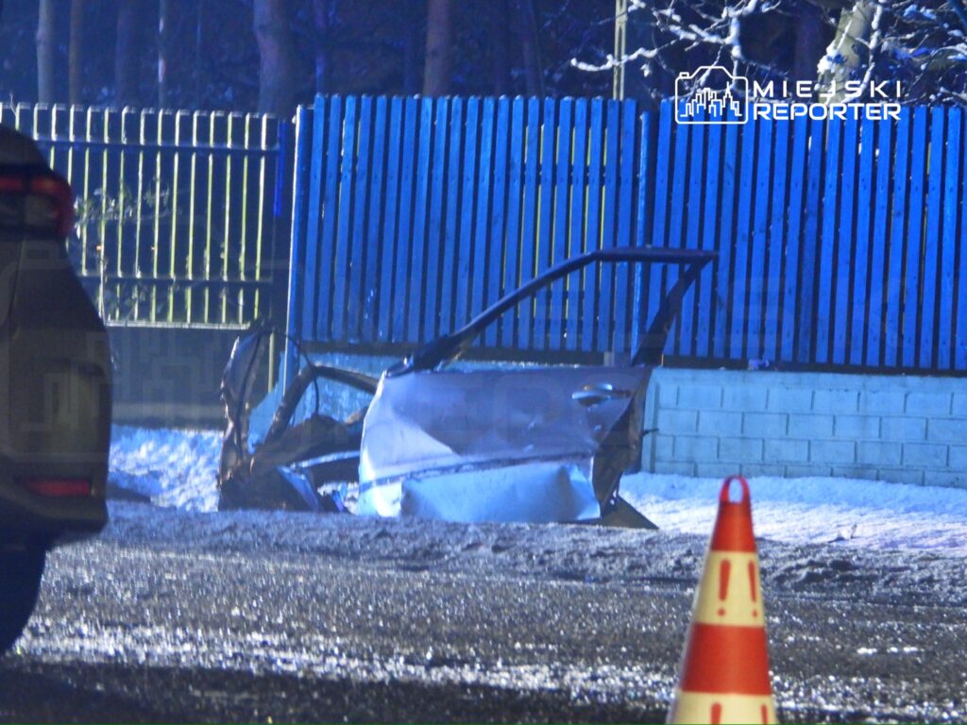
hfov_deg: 5.7
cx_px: 484
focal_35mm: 345
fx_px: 9638
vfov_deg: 4.3
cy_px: 362
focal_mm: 62.1
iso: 1000
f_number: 4.5
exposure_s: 1
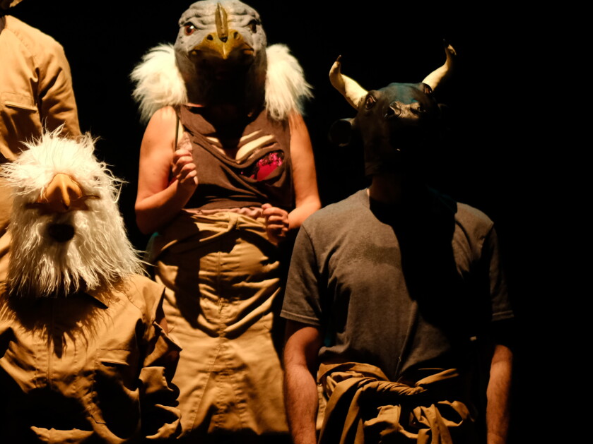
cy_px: 168
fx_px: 2638
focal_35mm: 154
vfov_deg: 9.6
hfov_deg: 12.8
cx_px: 101
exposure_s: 1/500
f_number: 1.2
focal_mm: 56
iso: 1600
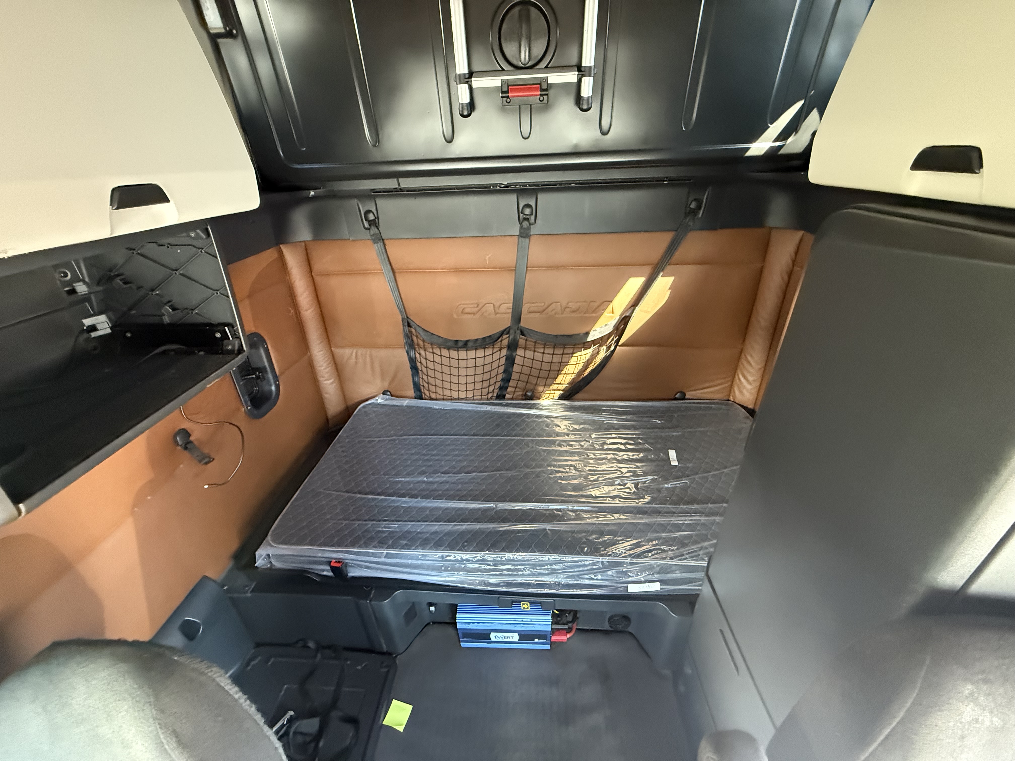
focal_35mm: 14
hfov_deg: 102.1
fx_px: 411
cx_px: 508
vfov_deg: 85.7
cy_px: 380
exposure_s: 1/60
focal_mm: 2.22
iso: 1000
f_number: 2.2
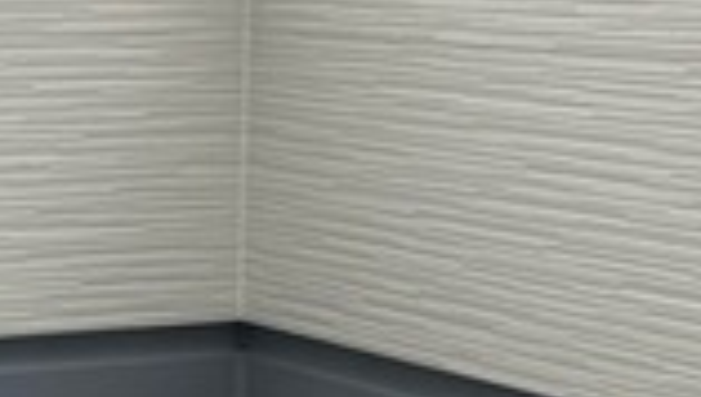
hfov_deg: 15.5
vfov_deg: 9.8
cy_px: 138
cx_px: -438
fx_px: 2309
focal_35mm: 124
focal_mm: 3.99
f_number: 1.8
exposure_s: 1/1156
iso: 20
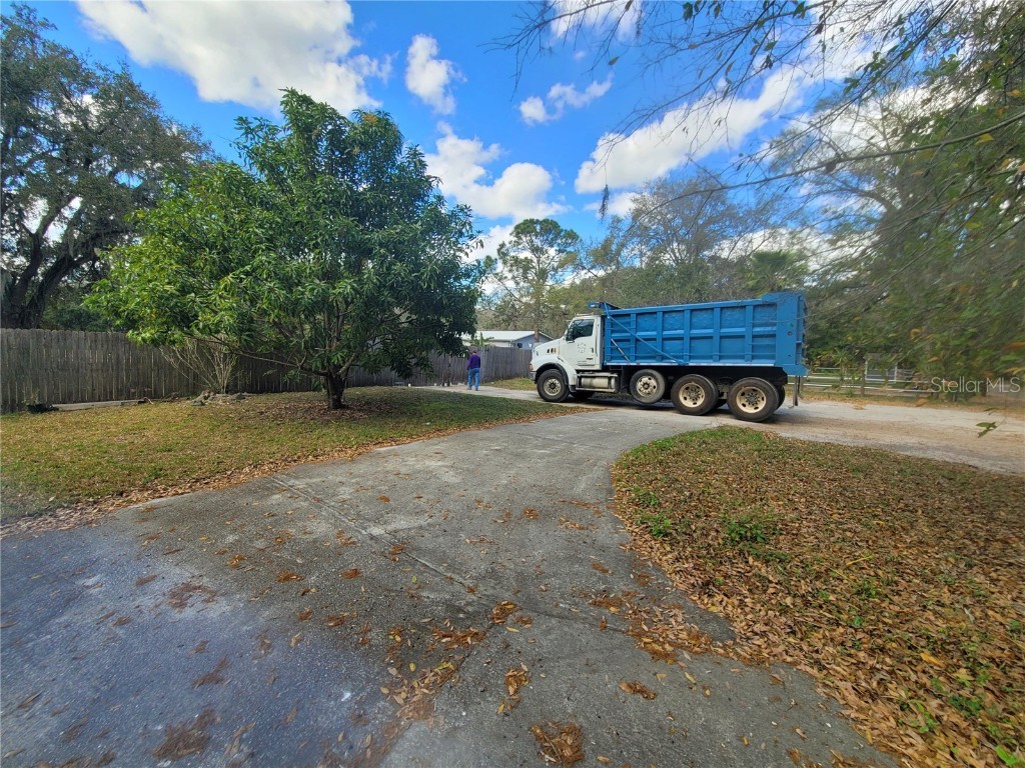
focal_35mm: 13
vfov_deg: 89.9
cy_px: 384
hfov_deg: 106.2
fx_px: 385
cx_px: 512
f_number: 2.2
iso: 50
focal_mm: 2.2
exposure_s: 1/769
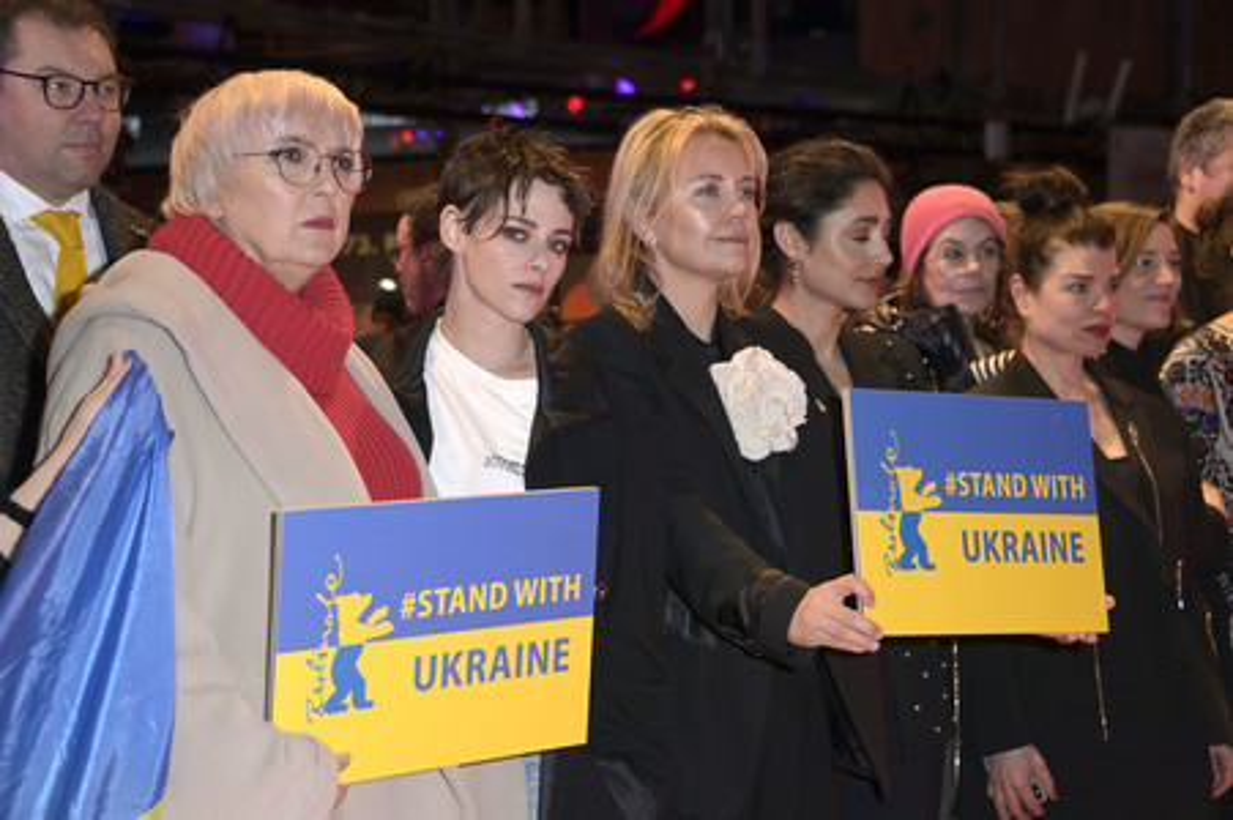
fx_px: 2396
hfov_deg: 28.9
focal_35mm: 70
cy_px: 410
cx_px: 616
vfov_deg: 19.4
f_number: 5.6
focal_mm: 70
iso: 1250
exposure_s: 1/250
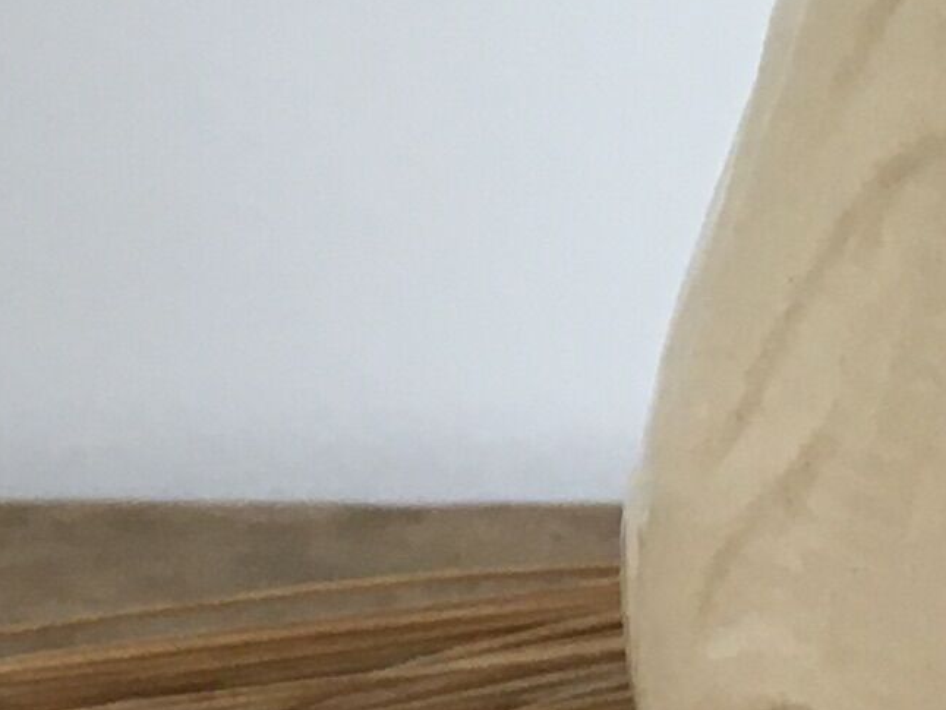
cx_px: 573
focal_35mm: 181
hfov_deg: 10.9
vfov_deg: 8.2
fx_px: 4948
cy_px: 143
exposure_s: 1/33
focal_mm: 4.15
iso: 50
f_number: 2.2
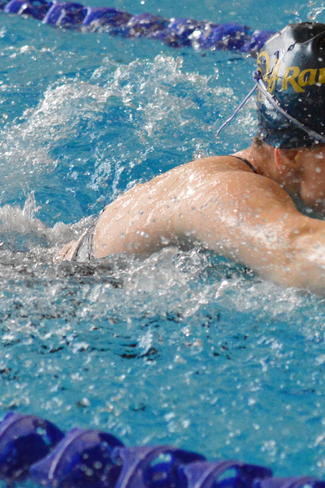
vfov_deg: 8.7
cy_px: 133
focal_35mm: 237
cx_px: 426
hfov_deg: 5.8
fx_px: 3209
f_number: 4
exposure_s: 1/800
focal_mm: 70
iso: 3200
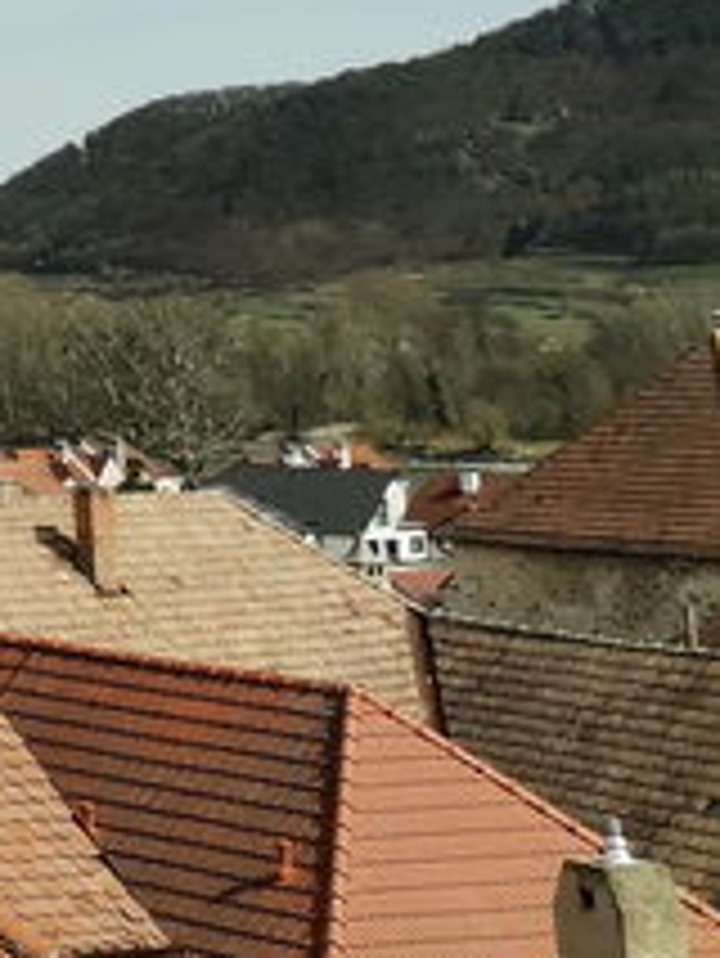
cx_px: -1296
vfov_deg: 17.4
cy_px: -16
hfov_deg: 10.4
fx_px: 3048
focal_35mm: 110
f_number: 1.8
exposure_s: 1/2584
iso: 50
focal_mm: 4.75
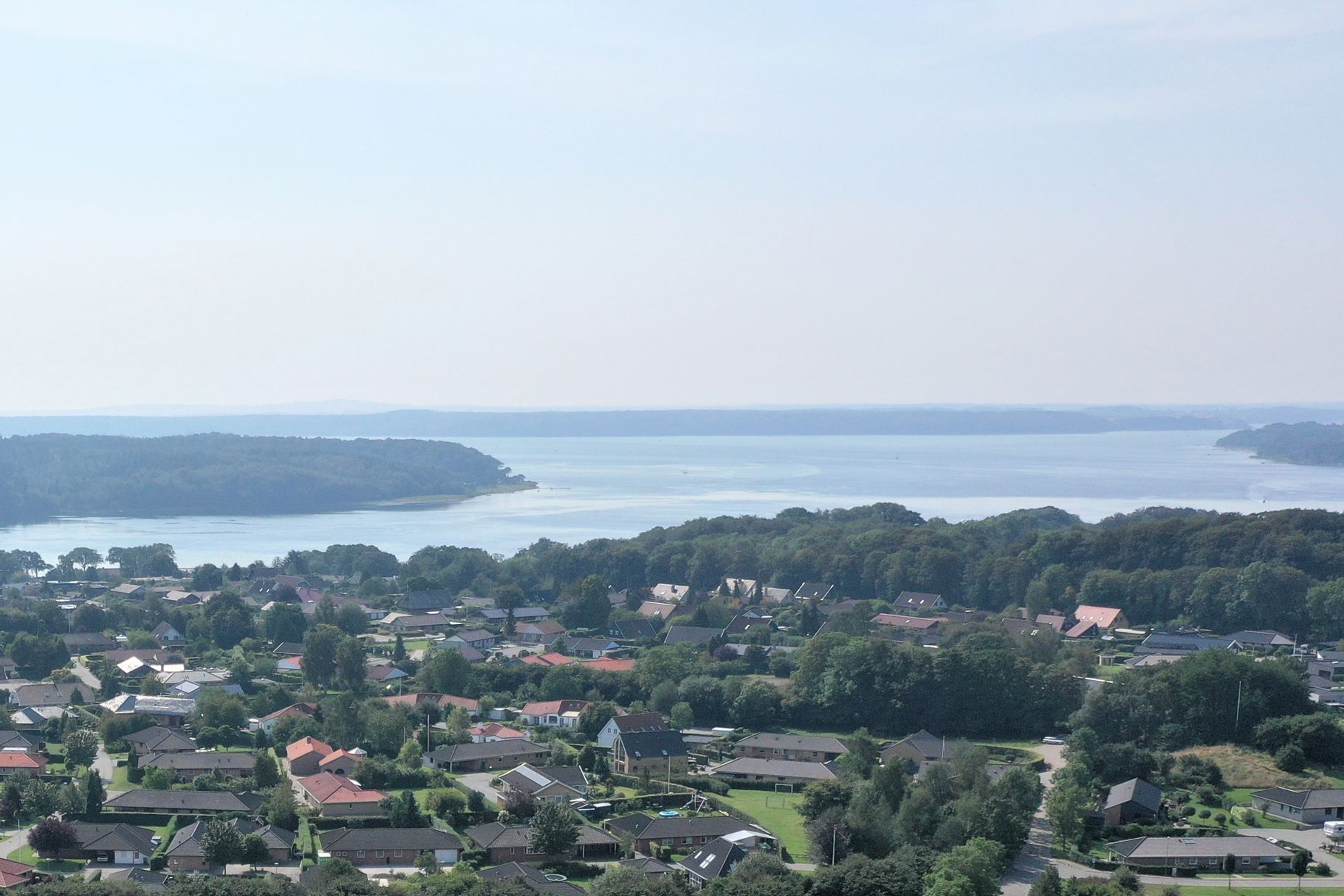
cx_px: 308
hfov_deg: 33.7
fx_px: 2165
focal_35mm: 58
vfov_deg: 22.5
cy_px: 895
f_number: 6.3
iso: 100
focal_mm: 10.26
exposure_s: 1/800
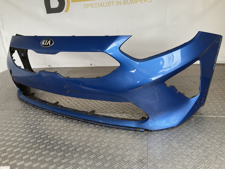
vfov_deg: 48.2
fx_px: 188
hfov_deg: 61.7
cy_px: 84
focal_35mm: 29
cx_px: 112
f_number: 1.8
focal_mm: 3
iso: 80
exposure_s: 1/60
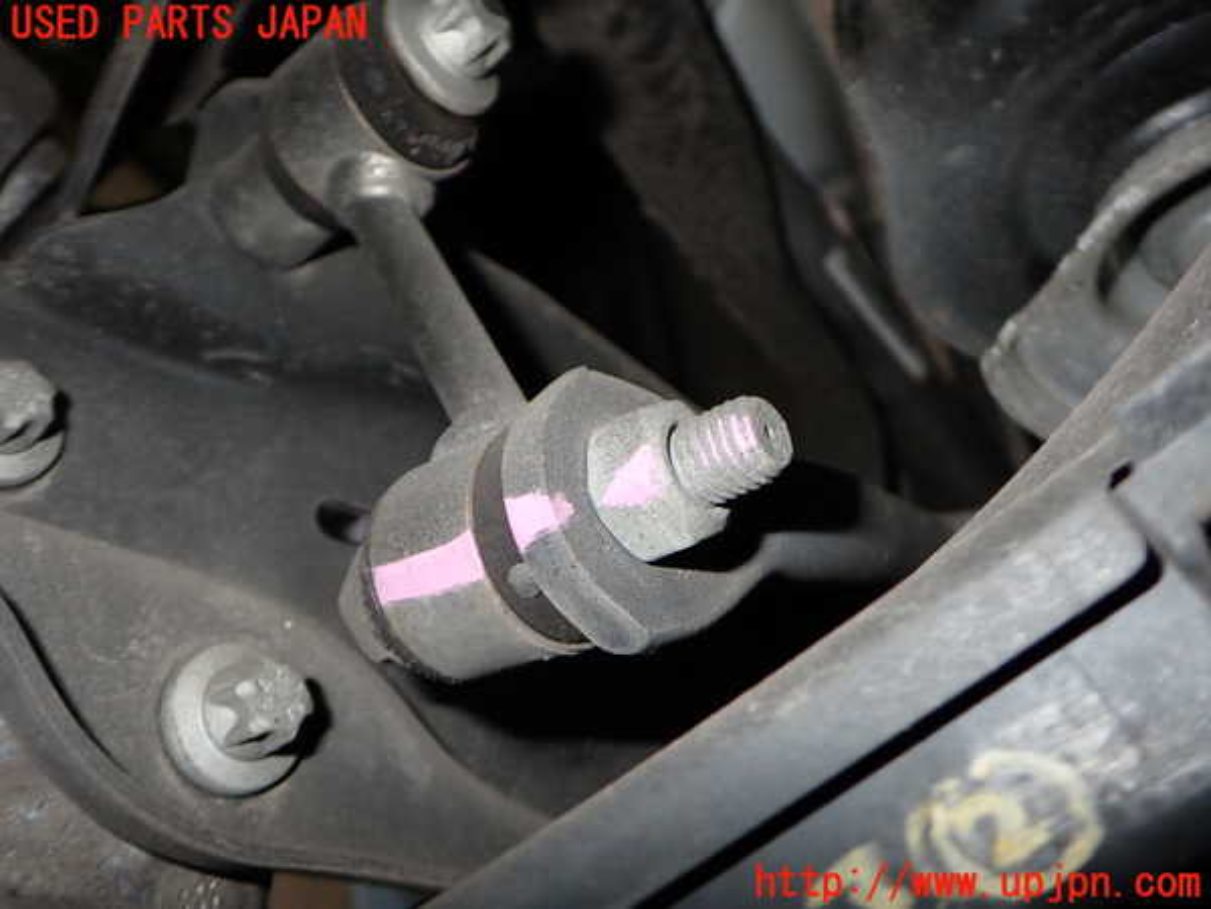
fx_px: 1050
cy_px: 454
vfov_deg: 46.8
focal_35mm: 30
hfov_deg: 60.0
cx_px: 606
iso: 200
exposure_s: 1/30
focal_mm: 5.4
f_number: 6.3
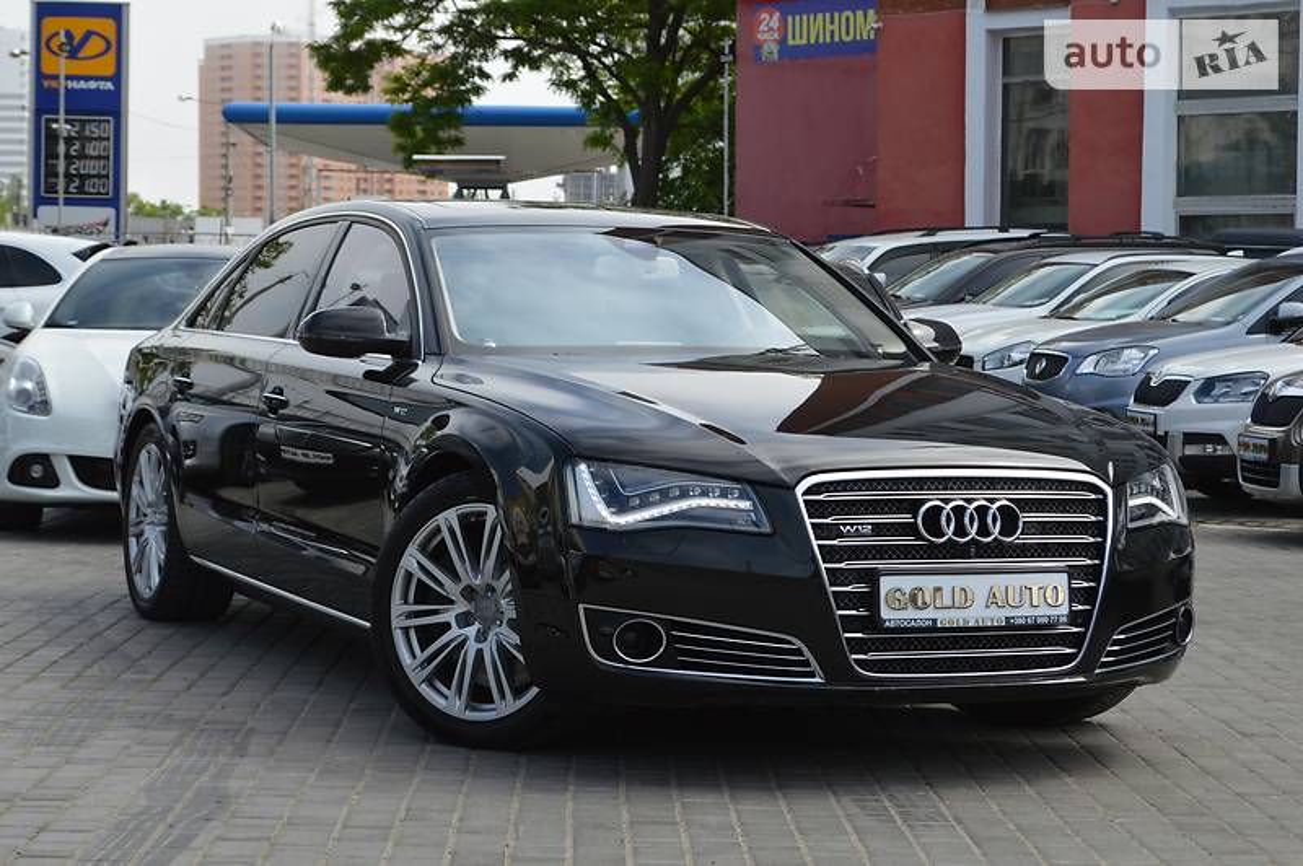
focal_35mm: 78
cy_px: 433
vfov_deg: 17.5
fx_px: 2821
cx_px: 652
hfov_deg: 26.0
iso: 100
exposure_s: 1/200
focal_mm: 52
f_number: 7.1
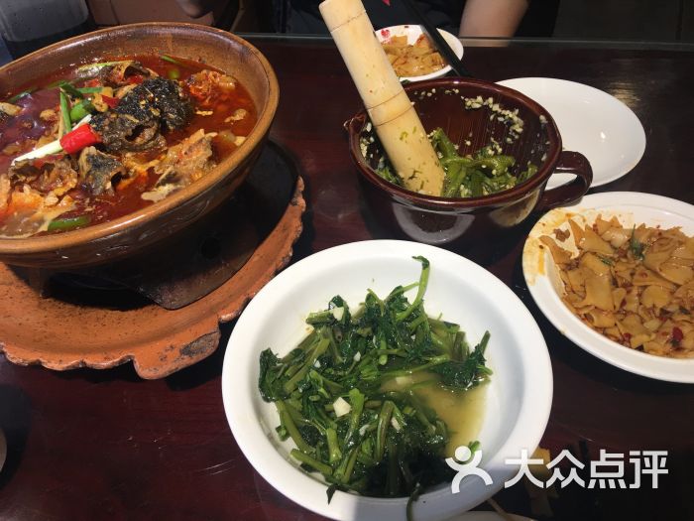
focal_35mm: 29
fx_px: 581
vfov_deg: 48.2
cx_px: 347
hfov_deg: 61.7
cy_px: 260
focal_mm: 4.15
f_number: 2.2
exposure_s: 1/33
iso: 32
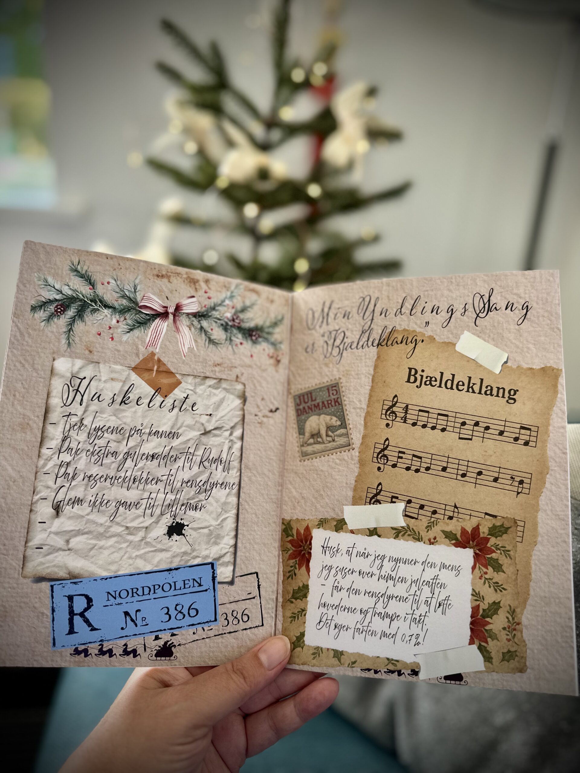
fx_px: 536
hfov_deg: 56.8
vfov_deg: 71.6
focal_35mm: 24
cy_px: 386
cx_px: 290
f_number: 1.78
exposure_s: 1/121
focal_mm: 6.86
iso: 100
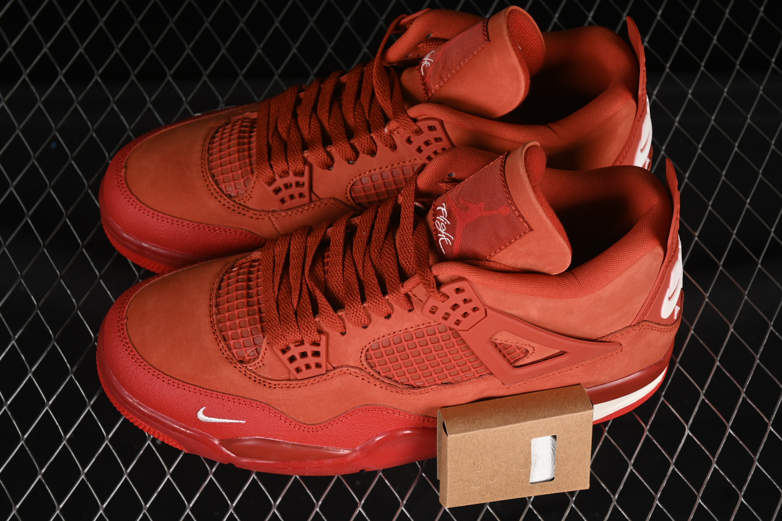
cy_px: 260
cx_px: 391
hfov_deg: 27.0
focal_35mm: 75
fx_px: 1629
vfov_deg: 18.2
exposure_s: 1/80
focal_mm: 50
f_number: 6.3
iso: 160
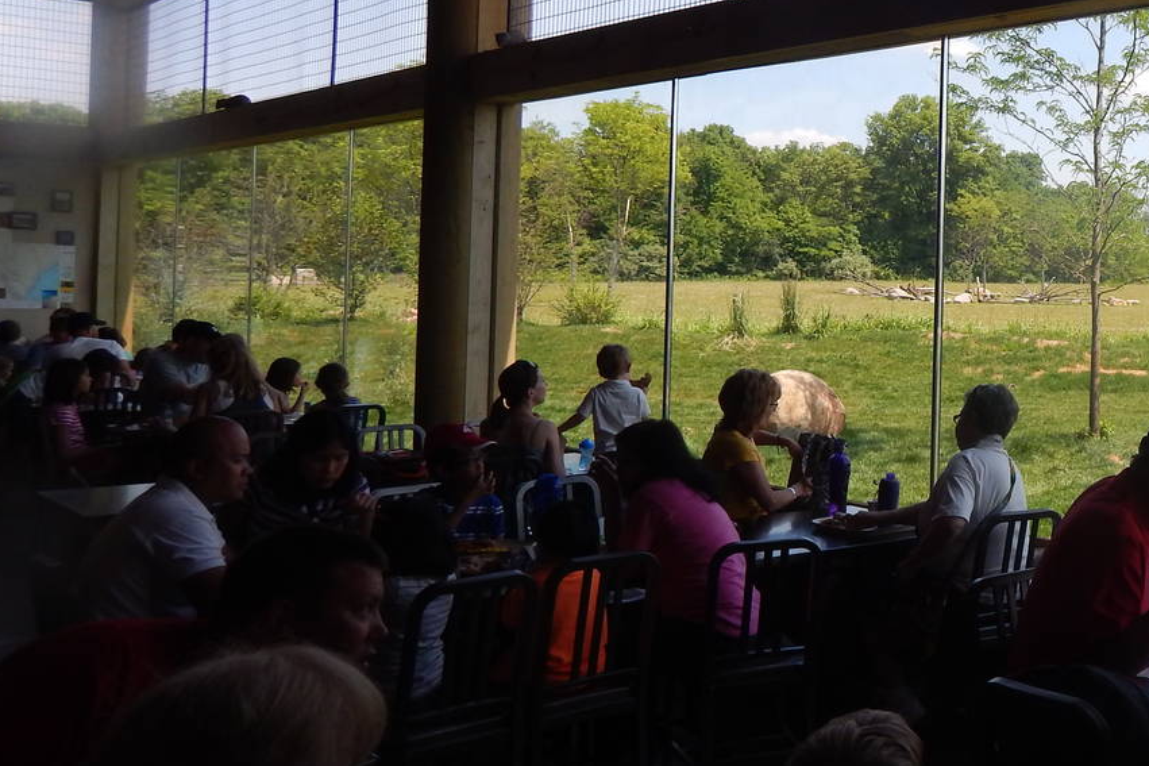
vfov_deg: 29.7
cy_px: 276
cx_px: 1072
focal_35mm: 45
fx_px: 1436
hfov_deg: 39.8
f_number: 3
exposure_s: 1/800
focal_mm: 4
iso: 125
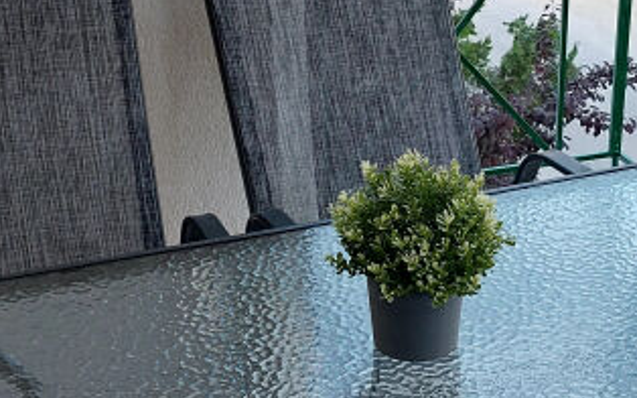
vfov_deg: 15.7
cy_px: 252
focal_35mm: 83
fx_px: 1440
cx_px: 416
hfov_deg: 24.8
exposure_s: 1/50
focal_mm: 5.23
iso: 50
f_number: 1.8
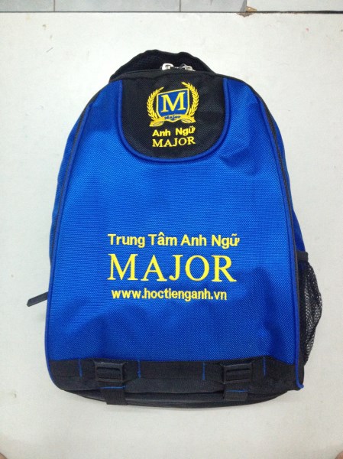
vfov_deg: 52.7
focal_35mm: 35
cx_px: 172
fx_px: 463
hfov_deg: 40.6
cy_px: 230
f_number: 2.4
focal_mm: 4.28
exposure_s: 1/20
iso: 400
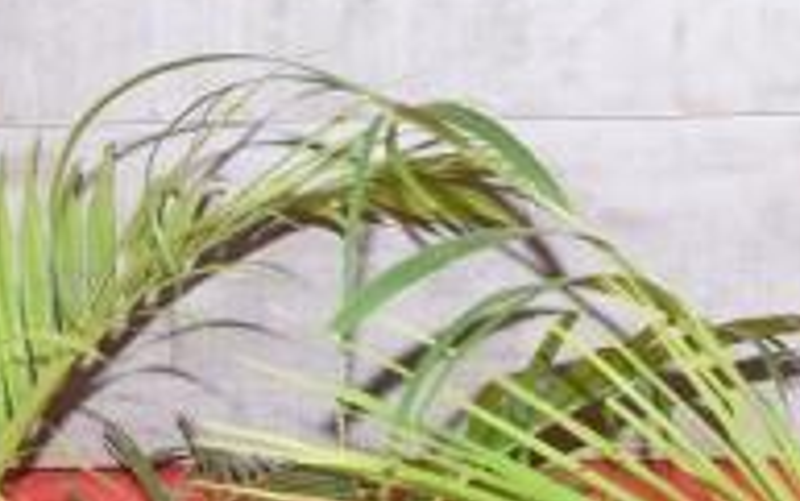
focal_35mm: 276
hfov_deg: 7.6
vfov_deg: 4.6
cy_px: -896
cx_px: 535
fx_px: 6023
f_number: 7.1
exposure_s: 1/200
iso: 400
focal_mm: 34
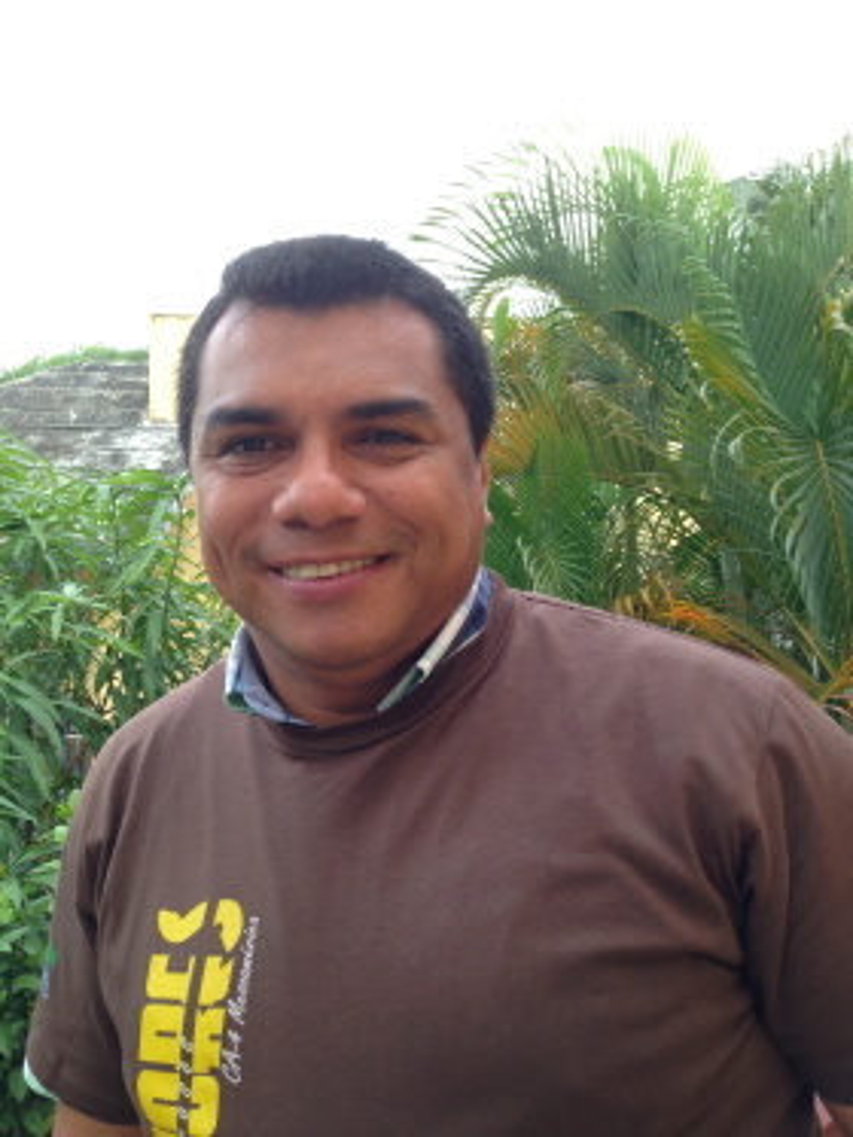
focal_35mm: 33
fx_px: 1084
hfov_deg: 43.0
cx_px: 426
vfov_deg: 55.3
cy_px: 568
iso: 50
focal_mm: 4.12
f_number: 2.4
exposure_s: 1/177
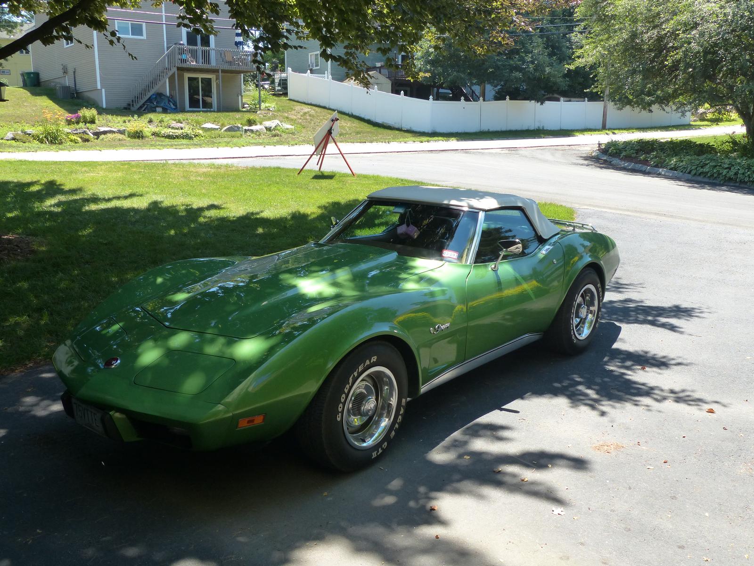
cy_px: 283
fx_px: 719
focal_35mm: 33
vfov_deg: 42.9
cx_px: 377
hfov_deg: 55.4
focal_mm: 5.9
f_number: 4
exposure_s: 1/250
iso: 160
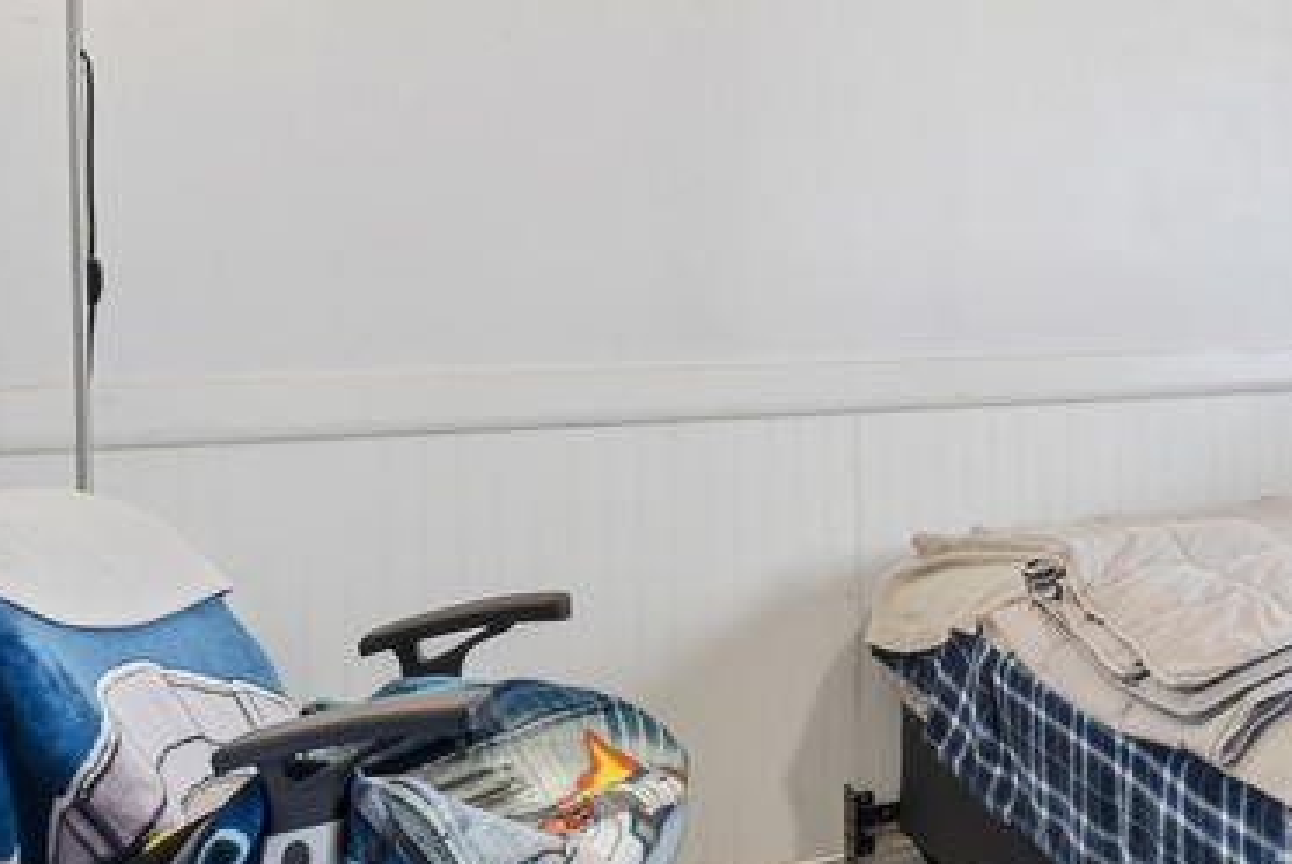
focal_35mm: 44
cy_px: 243
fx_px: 1581
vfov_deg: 30.2
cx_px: 1261
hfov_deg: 39.7
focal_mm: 16
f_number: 10
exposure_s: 1/8
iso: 100
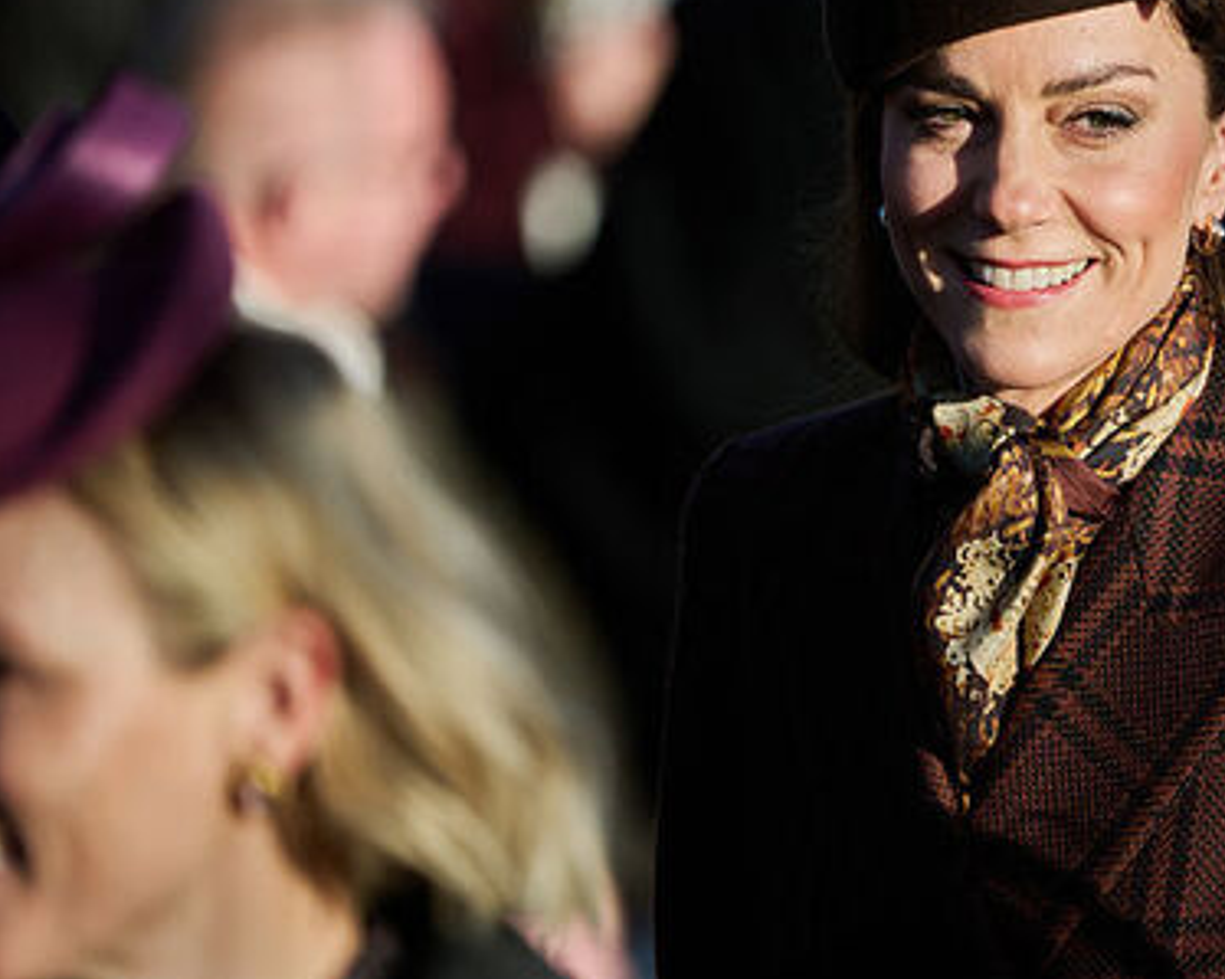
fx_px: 23524
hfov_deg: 3.0
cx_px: 1225
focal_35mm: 649
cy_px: 391
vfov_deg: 2.4
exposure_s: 1/800
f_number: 4
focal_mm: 330
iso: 160
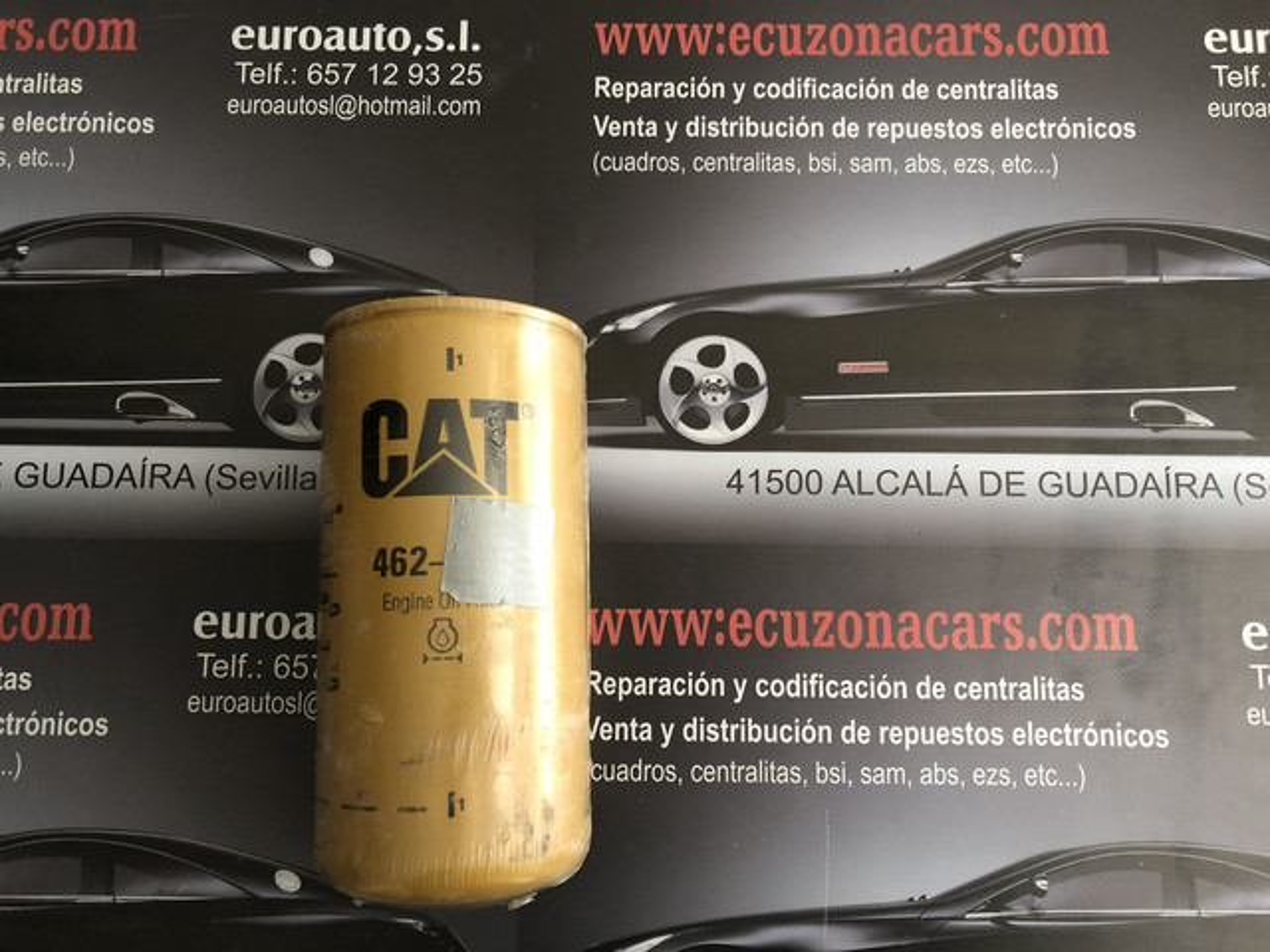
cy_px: 476
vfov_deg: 49.7
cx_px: 635
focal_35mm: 28
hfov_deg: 63.4
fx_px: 1027
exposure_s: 1/7
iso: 80
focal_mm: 3.99
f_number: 1.8
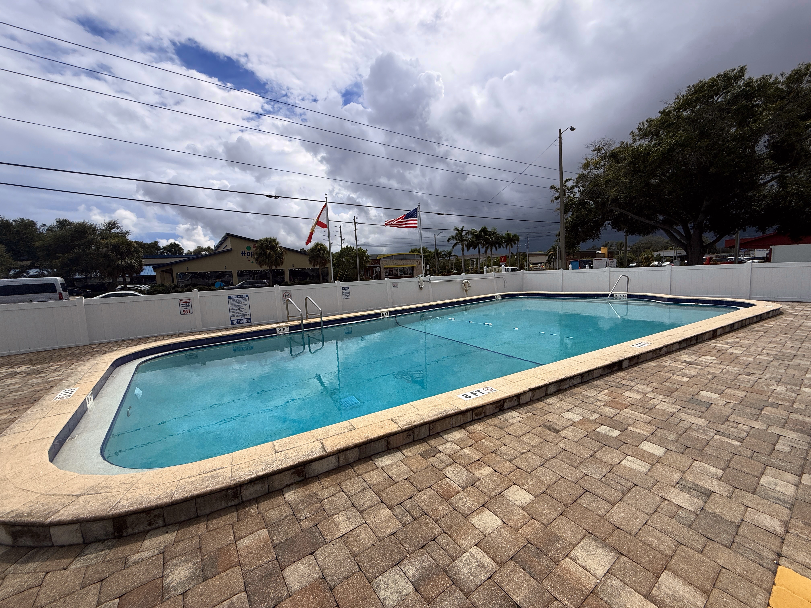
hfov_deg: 102.1
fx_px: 328
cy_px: 304
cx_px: 406
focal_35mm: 14
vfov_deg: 85.7
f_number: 2.2
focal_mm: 2.22
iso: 50
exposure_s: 1/4149
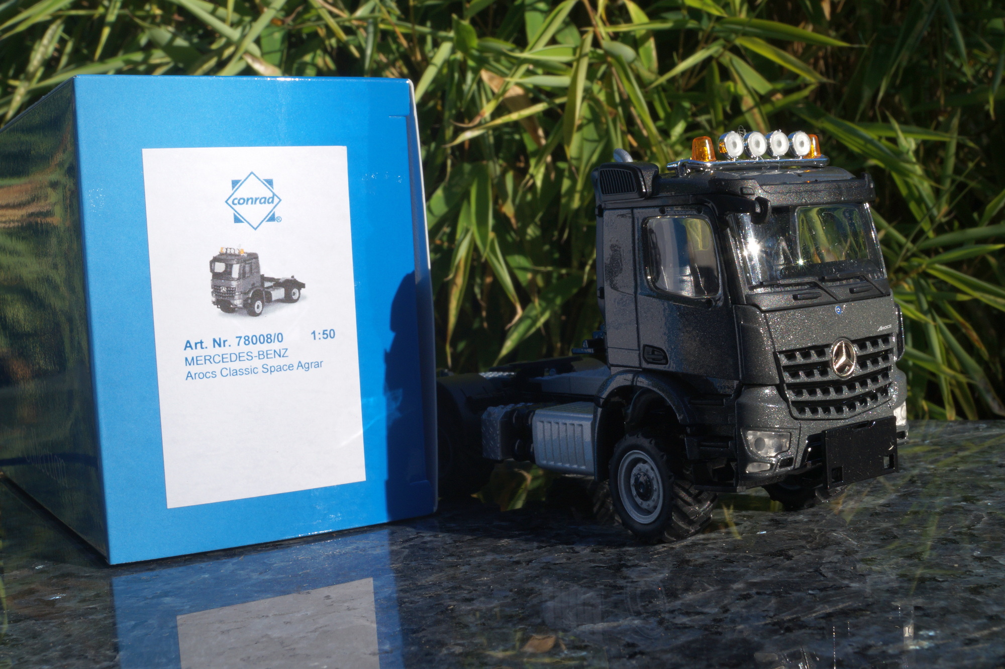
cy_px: 334
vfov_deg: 29.8
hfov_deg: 43.6
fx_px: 1255
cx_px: 502
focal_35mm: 45
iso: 160
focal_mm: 30
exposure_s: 1/60
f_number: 22
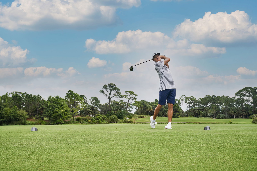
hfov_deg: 54.4
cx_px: 128
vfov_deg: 37.9
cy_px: 86
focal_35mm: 35
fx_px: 250
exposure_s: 1/1000
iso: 400
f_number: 8
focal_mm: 35
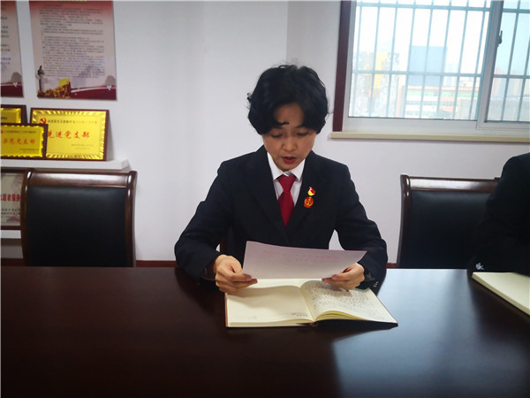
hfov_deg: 65.3
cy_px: 199
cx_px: 265
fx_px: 413
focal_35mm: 27
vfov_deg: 51.4
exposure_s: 1/100
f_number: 1.6
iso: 640
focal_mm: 3.95
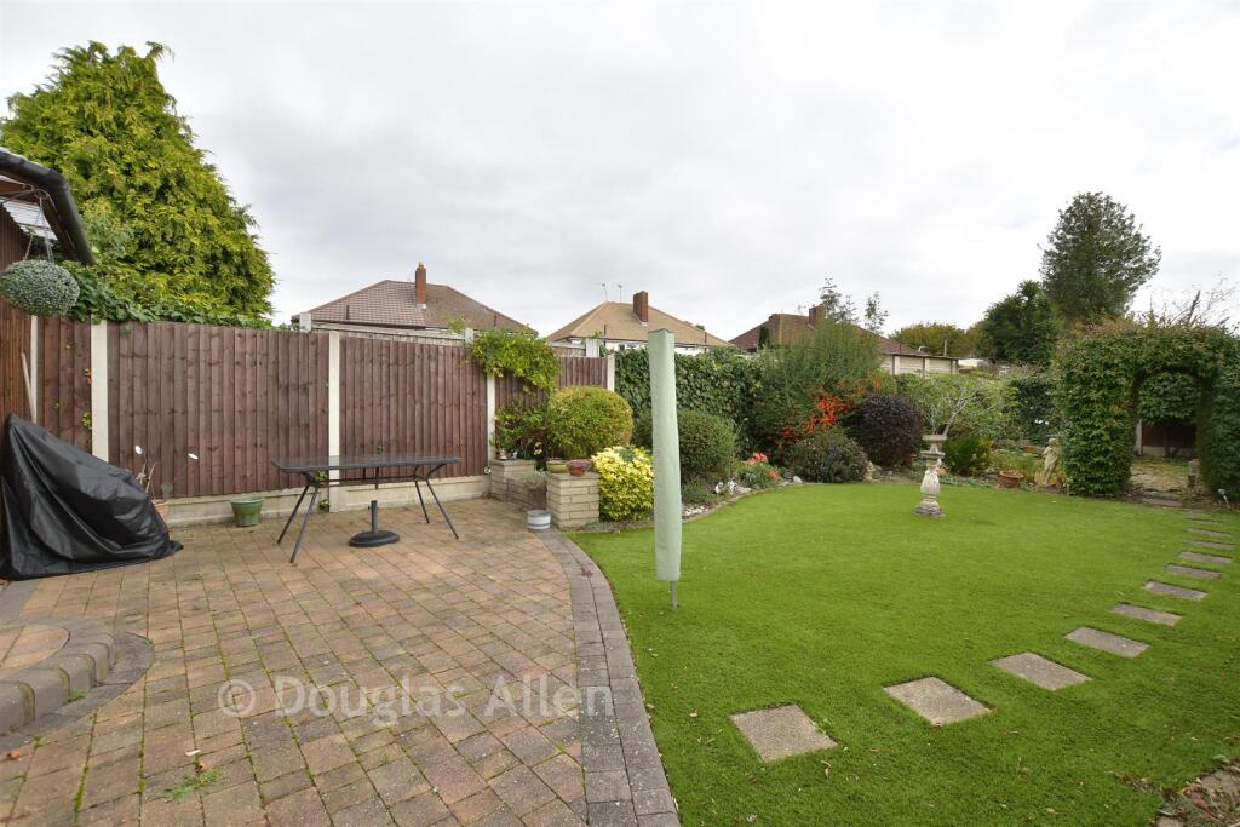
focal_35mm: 15
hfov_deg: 100.4
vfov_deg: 77.3
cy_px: 414
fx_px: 517
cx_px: 620
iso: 200
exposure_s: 1/160
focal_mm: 10
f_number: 8
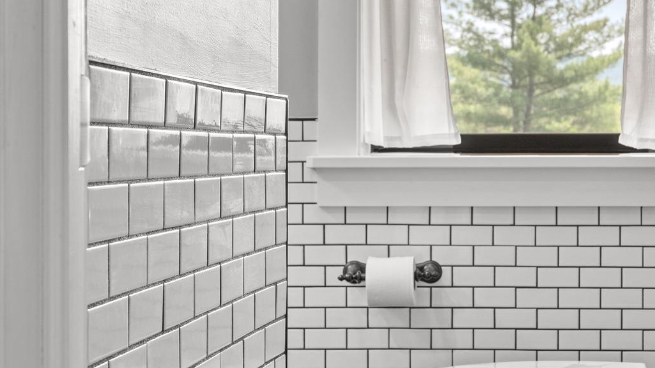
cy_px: 142
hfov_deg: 30.0
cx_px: 550
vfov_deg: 17.7
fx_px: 1182
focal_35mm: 68
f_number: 8
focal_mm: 32.5
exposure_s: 1/4
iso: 320
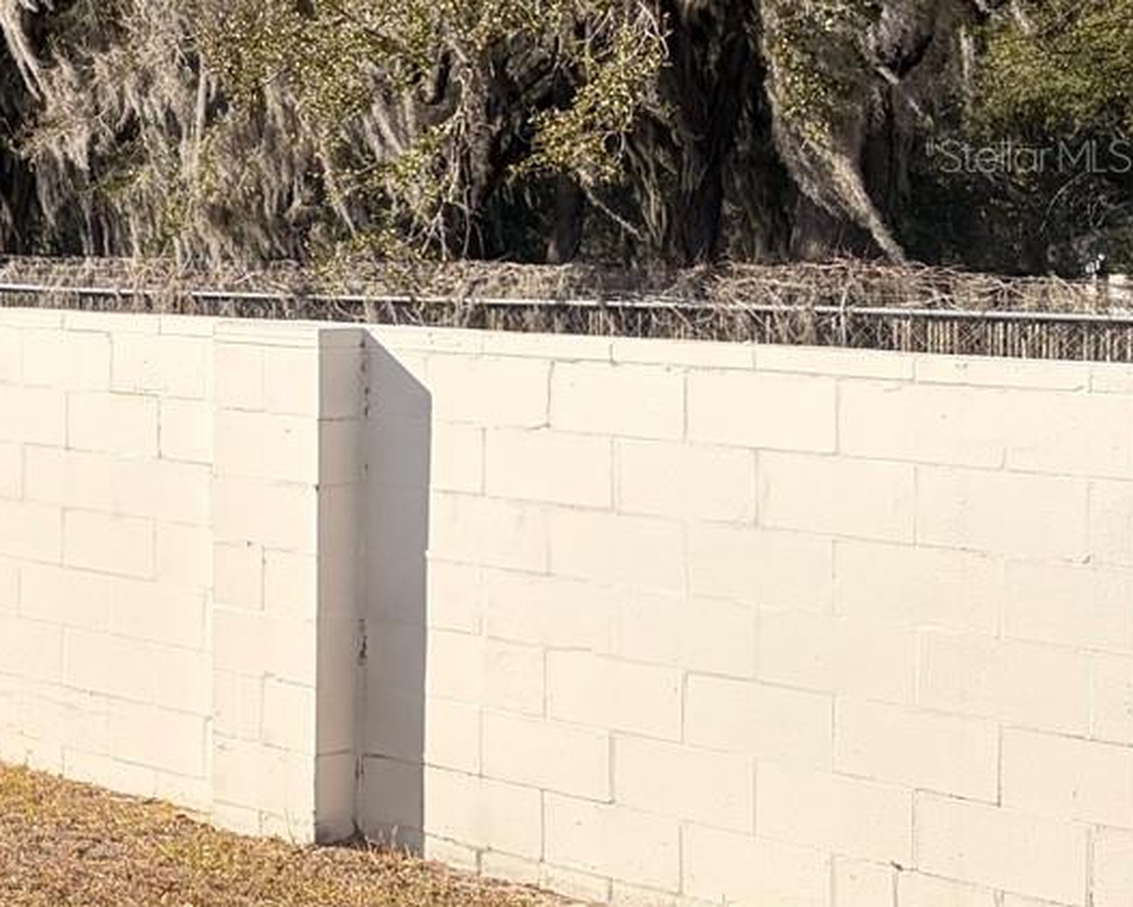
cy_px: 155
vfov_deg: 19.7
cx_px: -578
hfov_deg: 20.9
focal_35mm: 77
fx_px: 2583
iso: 50
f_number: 1.6
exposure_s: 1/3125
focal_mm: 5.96
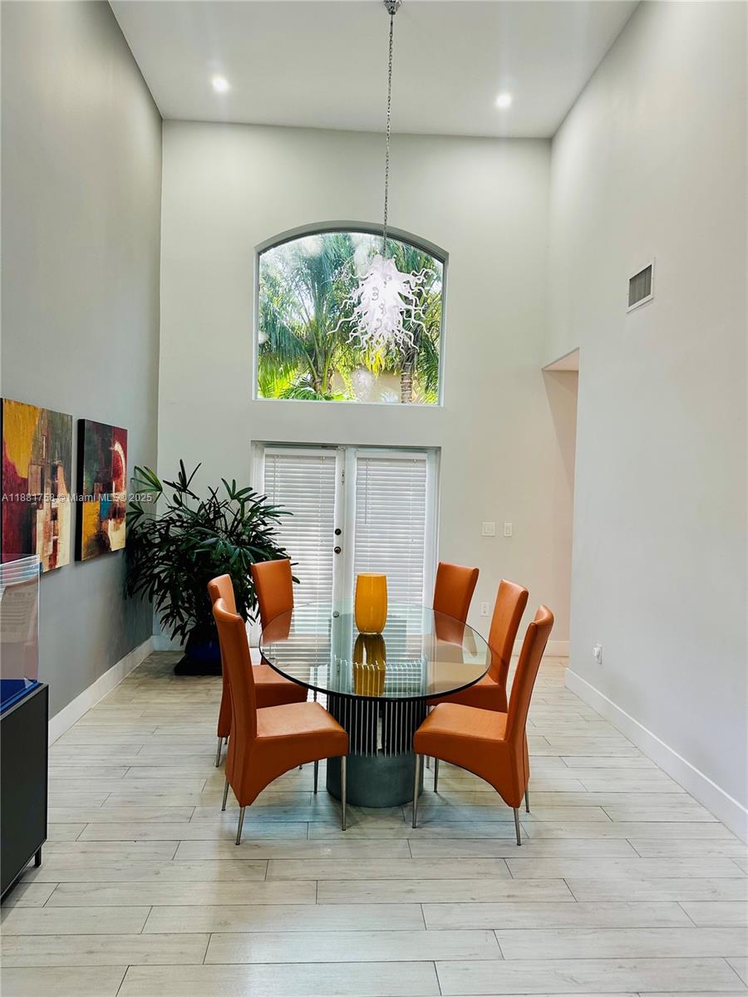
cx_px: 374
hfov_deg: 56.8
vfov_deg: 71.6
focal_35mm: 24
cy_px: 498
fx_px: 691
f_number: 1.78
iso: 125
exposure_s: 1/60
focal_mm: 6.86
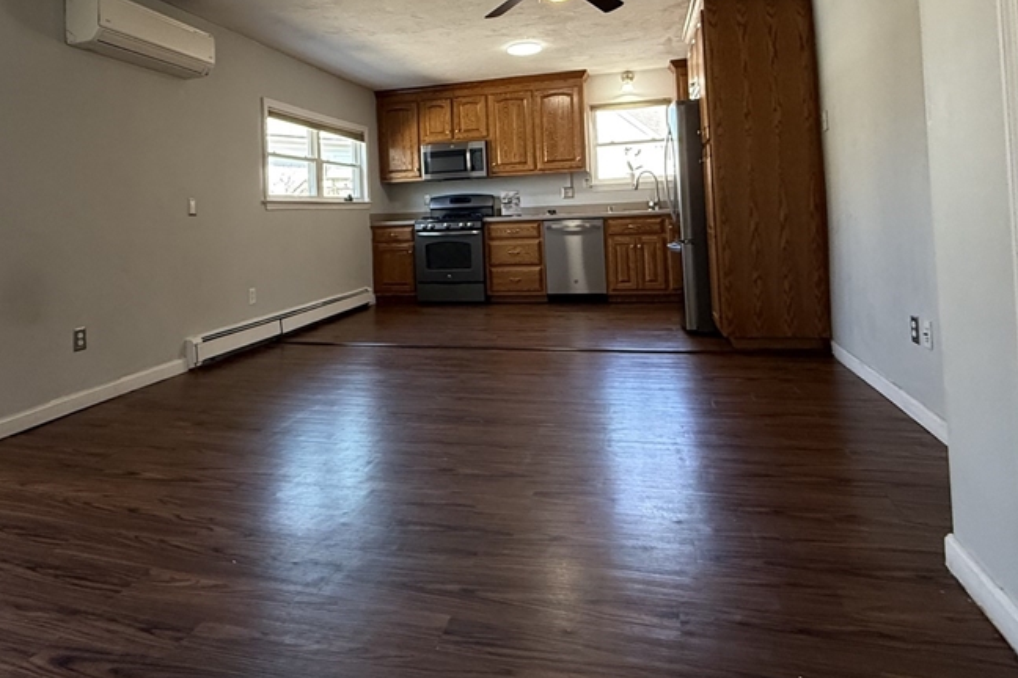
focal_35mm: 23
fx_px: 650
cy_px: 204
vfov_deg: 53.5
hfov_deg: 75.8
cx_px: 446
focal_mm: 2.22
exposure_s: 1/120
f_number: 2.2
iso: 500
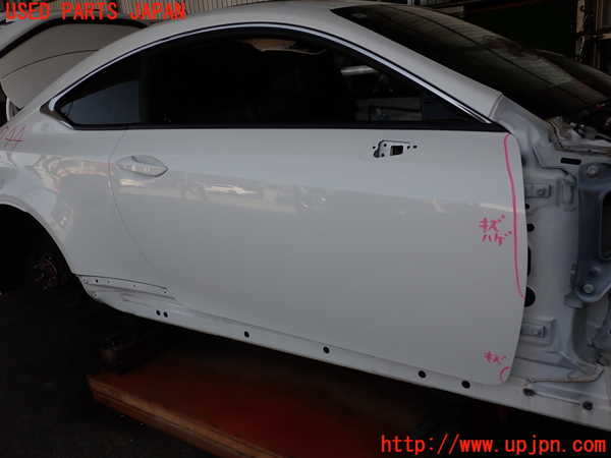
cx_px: 306
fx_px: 530
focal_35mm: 30
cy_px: 229
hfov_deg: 60.0
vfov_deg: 46.8
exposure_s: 1/640
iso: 100
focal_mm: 5.4
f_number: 3.2
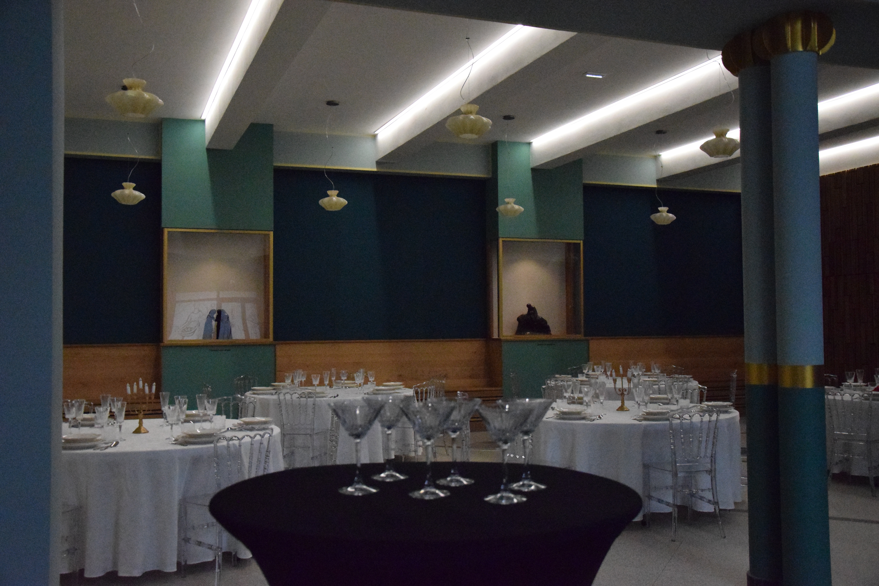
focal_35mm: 36
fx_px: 879
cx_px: 440
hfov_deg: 53.1
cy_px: 293
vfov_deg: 36.9
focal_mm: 24
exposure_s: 1/4000
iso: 12800
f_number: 3.8
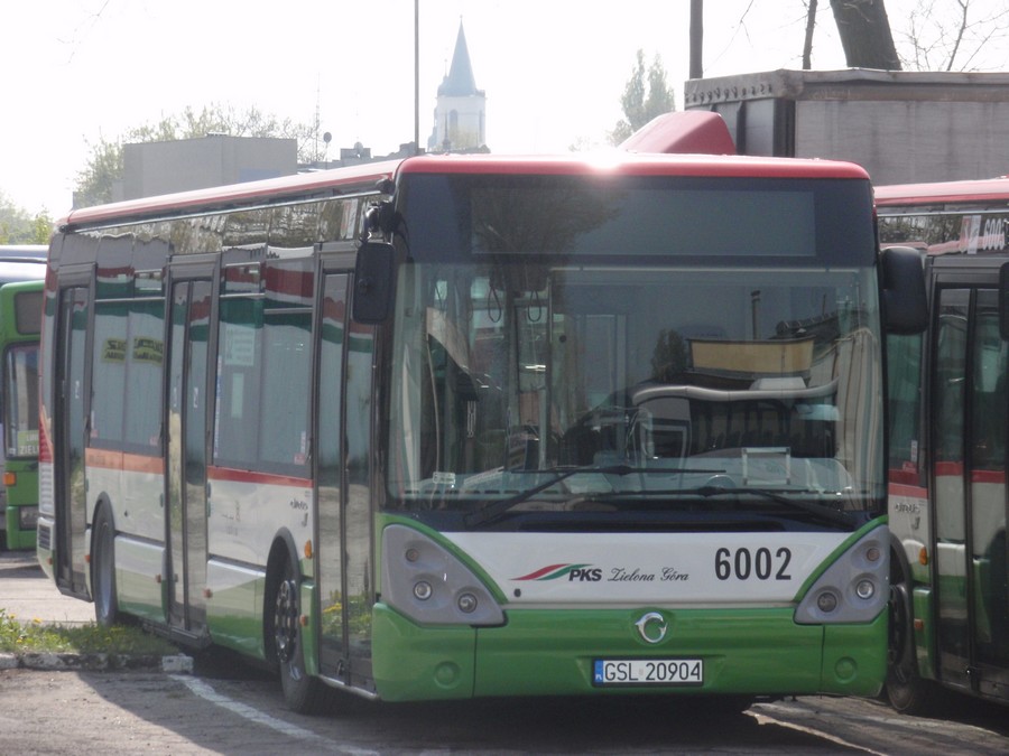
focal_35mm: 176
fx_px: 5130
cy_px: 378
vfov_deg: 8.4
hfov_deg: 11.2
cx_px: 504
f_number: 5.7
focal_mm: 31.58
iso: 200
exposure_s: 1/500
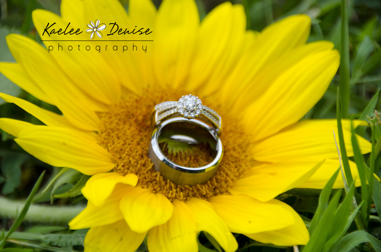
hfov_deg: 10.2
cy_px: 126
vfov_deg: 6.8
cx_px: 190
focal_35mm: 202
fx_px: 2139
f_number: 5.6
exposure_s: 1/500
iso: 400
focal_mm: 135
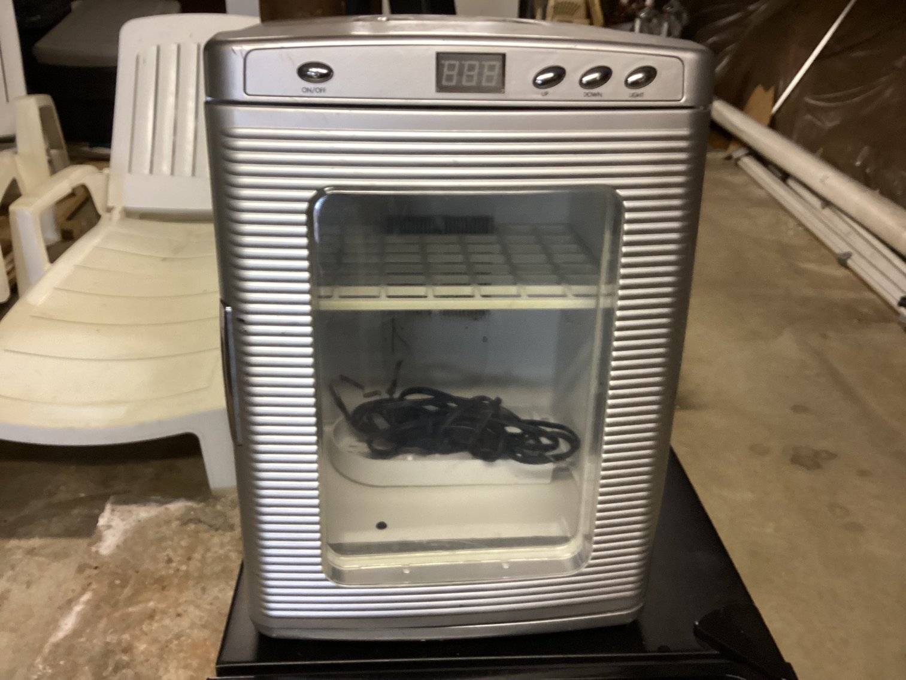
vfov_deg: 45.4
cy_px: 340
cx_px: 453
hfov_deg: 58.3
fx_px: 811
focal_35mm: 31
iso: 250
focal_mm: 3.3
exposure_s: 1/60
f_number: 2.4
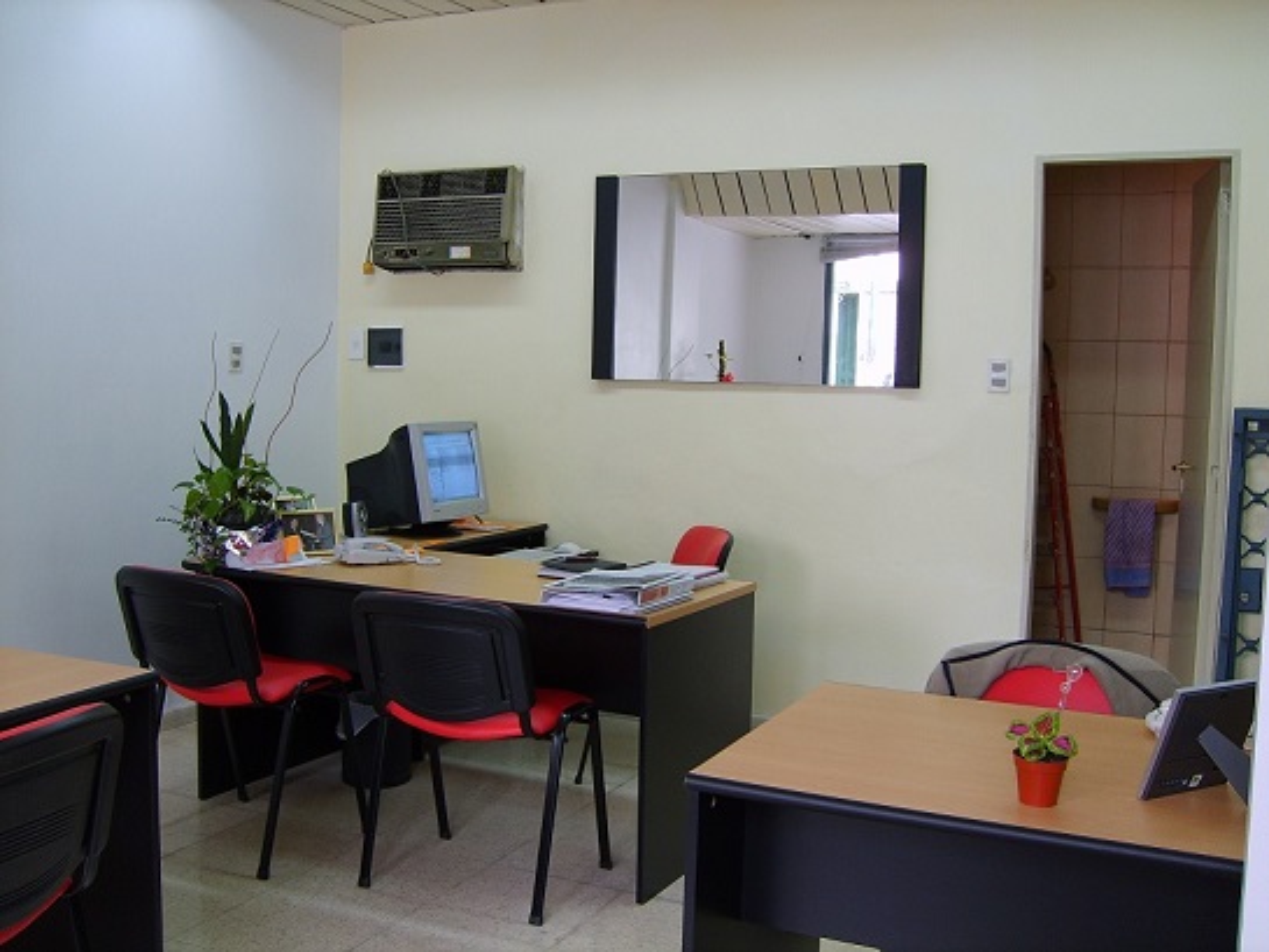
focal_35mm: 35
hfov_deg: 52.6
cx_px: 634
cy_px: 476
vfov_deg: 40.7
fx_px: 1283
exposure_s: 1/30
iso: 59
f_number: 2.8
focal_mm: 5.8
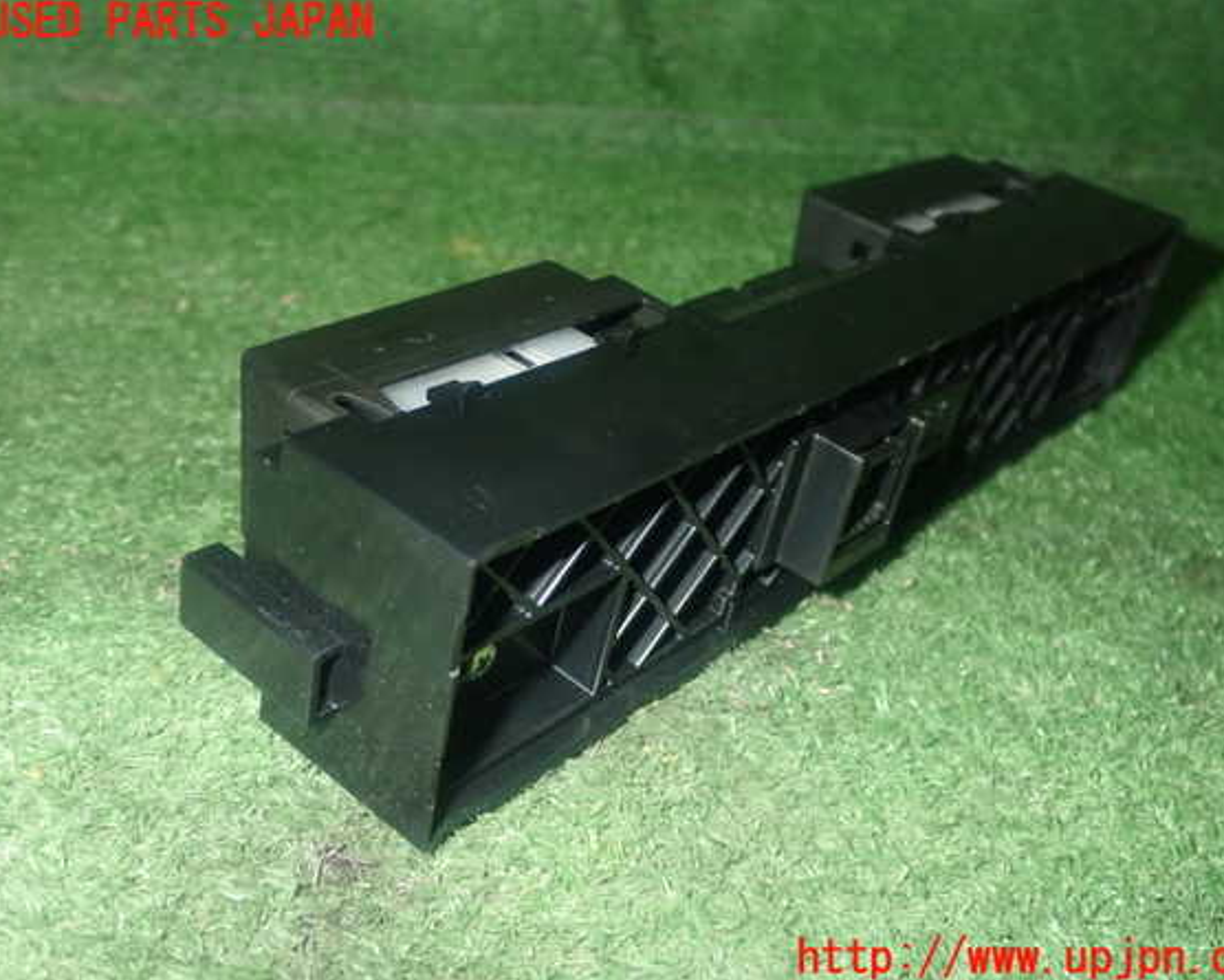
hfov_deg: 45.8
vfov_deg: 37.3
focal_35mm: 40
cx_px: 634
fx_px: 1449
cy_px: 491
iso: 800
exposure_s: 1/40
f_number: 8
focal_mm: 6.83
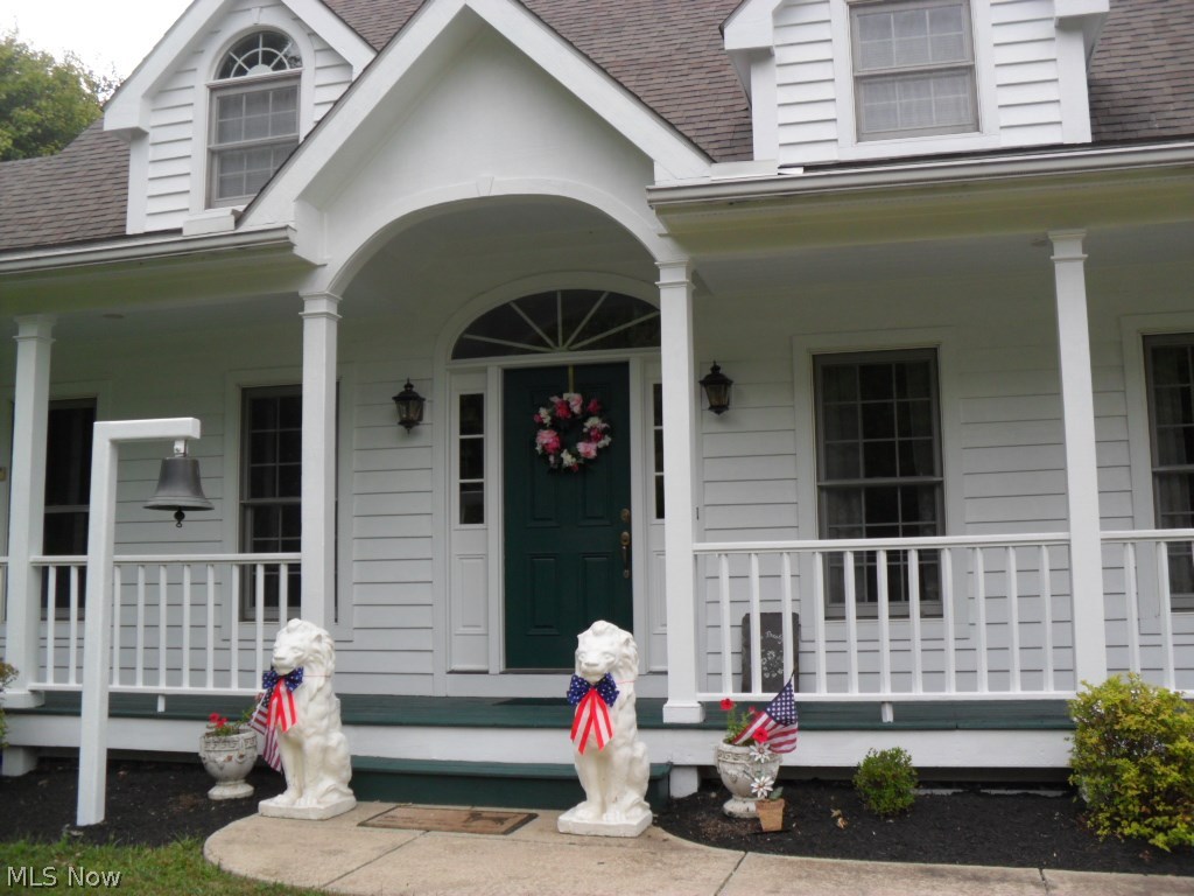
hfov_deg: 52.6
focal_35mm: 35
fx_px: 1207
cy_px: 448
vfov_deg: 40.7
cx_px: 597
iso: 80
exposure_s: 1/350
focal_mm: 6.3
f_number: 3
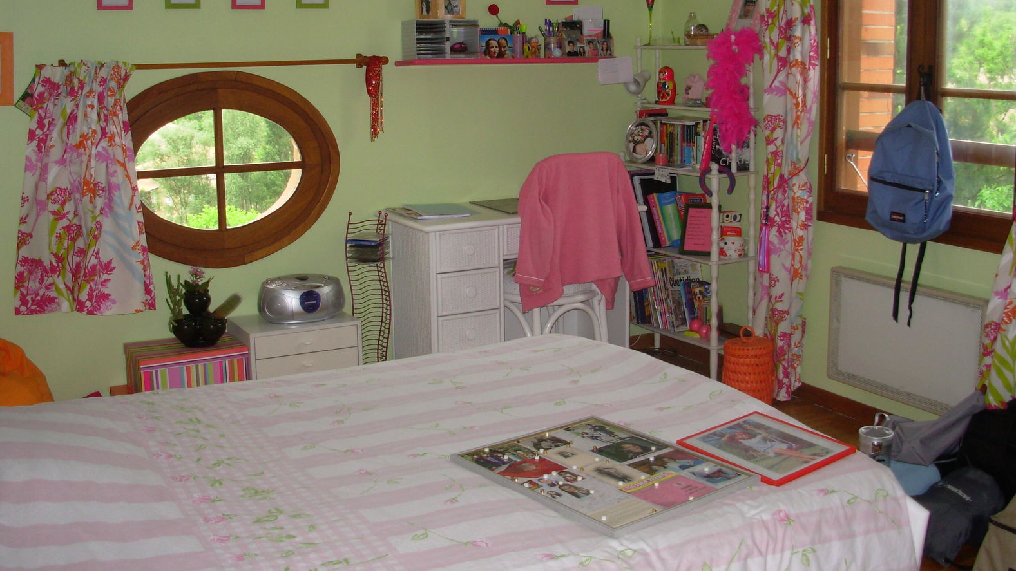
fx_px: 1131
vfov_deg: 28.2
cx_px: 503
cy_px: 214
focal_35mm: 42
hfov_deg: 48.4
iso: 58
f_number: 2.9
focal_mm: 6.3
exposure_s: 1/37
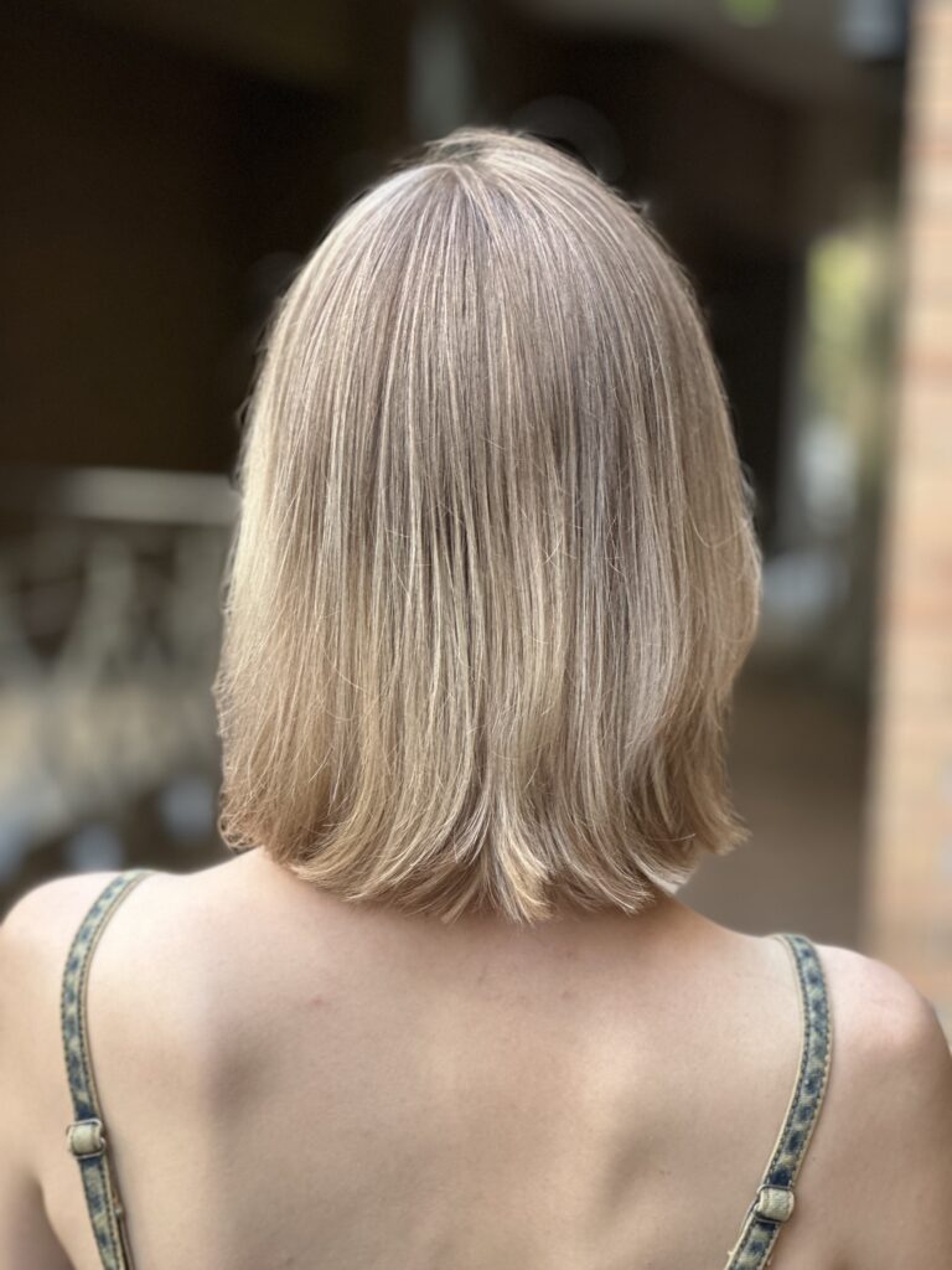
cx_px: 476
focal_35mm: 77
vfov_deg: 25.3
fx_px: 2824
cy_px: 635
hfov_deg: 19.1
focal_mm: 9
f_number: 2.8
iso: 160
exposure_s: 1/100
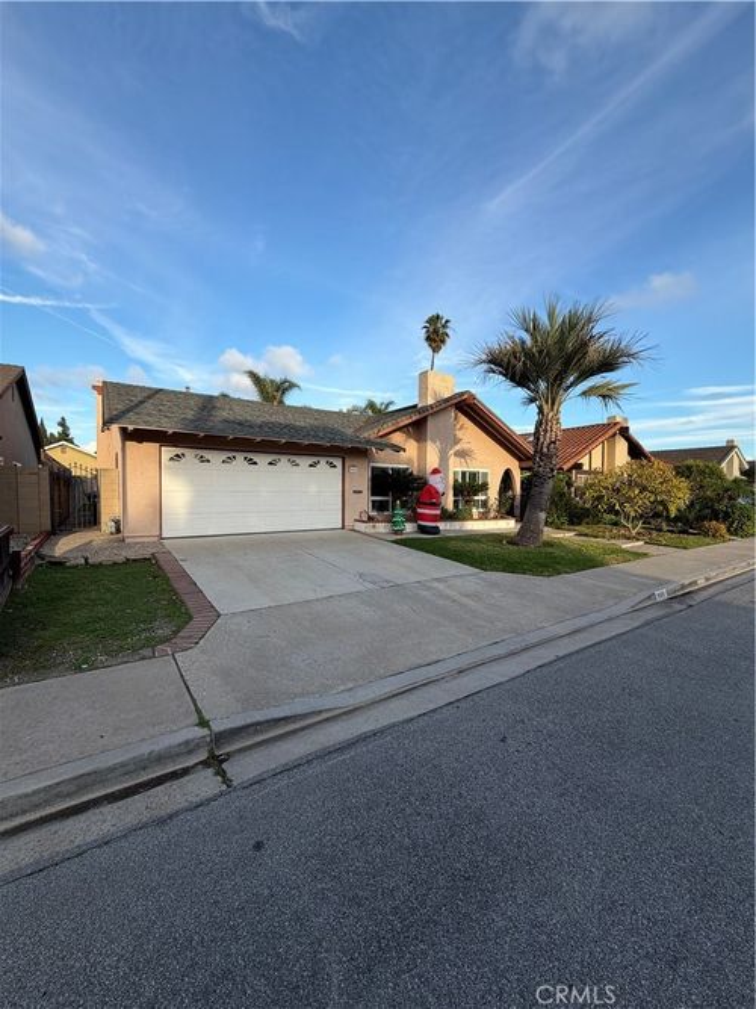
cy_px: 504
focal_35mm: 14
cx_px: 378
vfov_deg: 102.1
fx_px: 408
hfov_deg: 85.7
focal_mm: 2.22
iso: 40
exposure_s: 1/619
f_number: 2.2
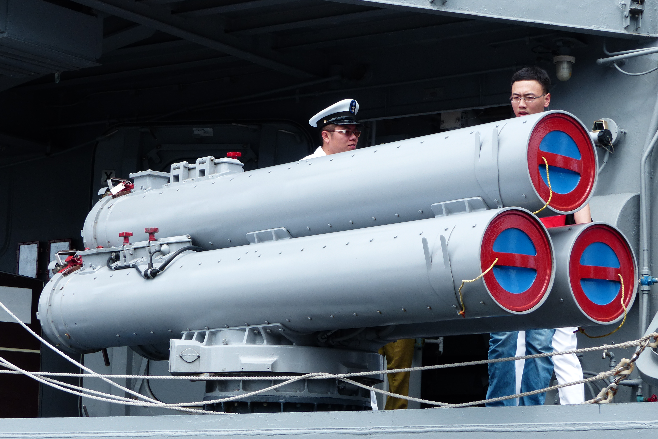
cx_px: 329
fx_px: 1791
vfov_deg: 14.0
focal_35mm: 98
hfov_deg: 20.8
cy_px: 217
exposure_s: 1/500
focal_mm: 16.9
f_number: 4
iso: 100
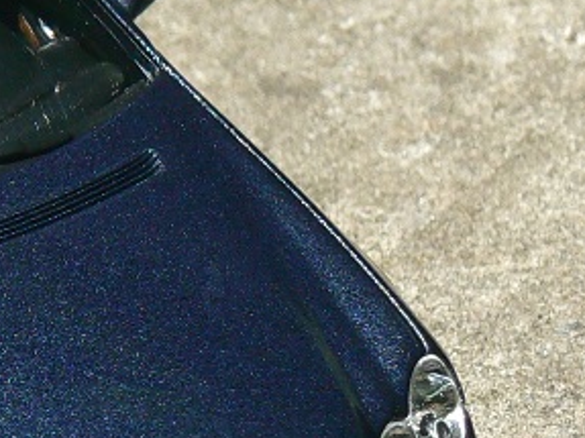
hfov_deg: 8.1
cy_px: 336
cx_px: -269
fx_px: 4037
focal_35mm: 239
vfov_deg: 6.2
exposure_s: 1/500
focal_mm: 11.2
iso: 80
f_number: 6.3
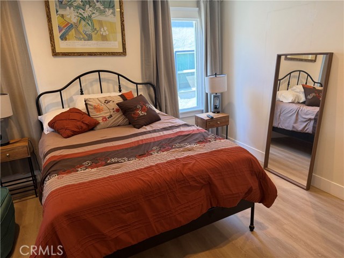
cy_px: 129
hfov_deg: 71.6
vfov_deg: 56.8
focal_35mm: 24
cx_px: 172
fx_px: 239
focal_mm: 6.76
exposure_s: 1/120
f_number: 1.78
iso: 160
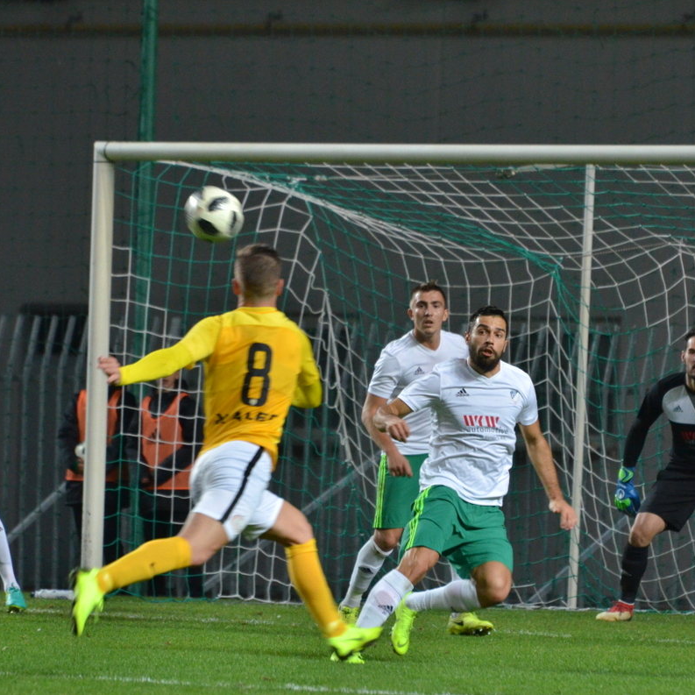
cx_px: 410
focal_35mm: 520
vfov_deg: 3.4
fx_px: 11812
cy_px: 348
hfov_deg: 3.4
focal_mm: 270
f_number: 5.6
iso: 2000
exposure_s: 1/320
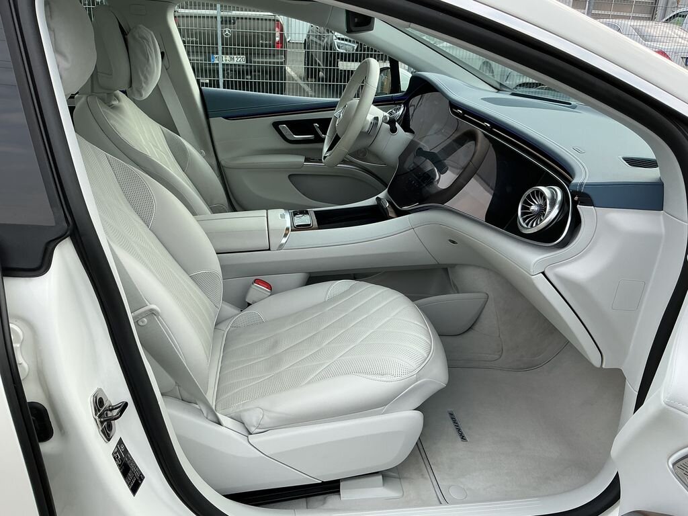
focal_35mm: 29
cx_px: 344
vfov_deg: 48.2
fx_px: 576
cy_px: 258
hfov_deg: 61.7
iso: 25
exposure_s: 1/406
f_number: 1.8
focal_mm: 3
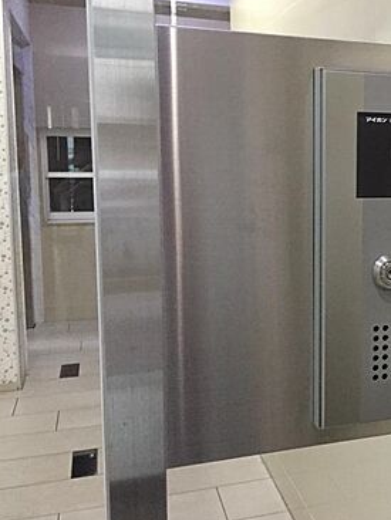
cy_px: 247
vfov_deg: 42.0
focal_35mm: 45
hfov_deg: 30.0
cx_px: 392
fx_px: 677
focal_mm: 4.15
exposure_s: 1/15
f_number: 2.2
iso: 320
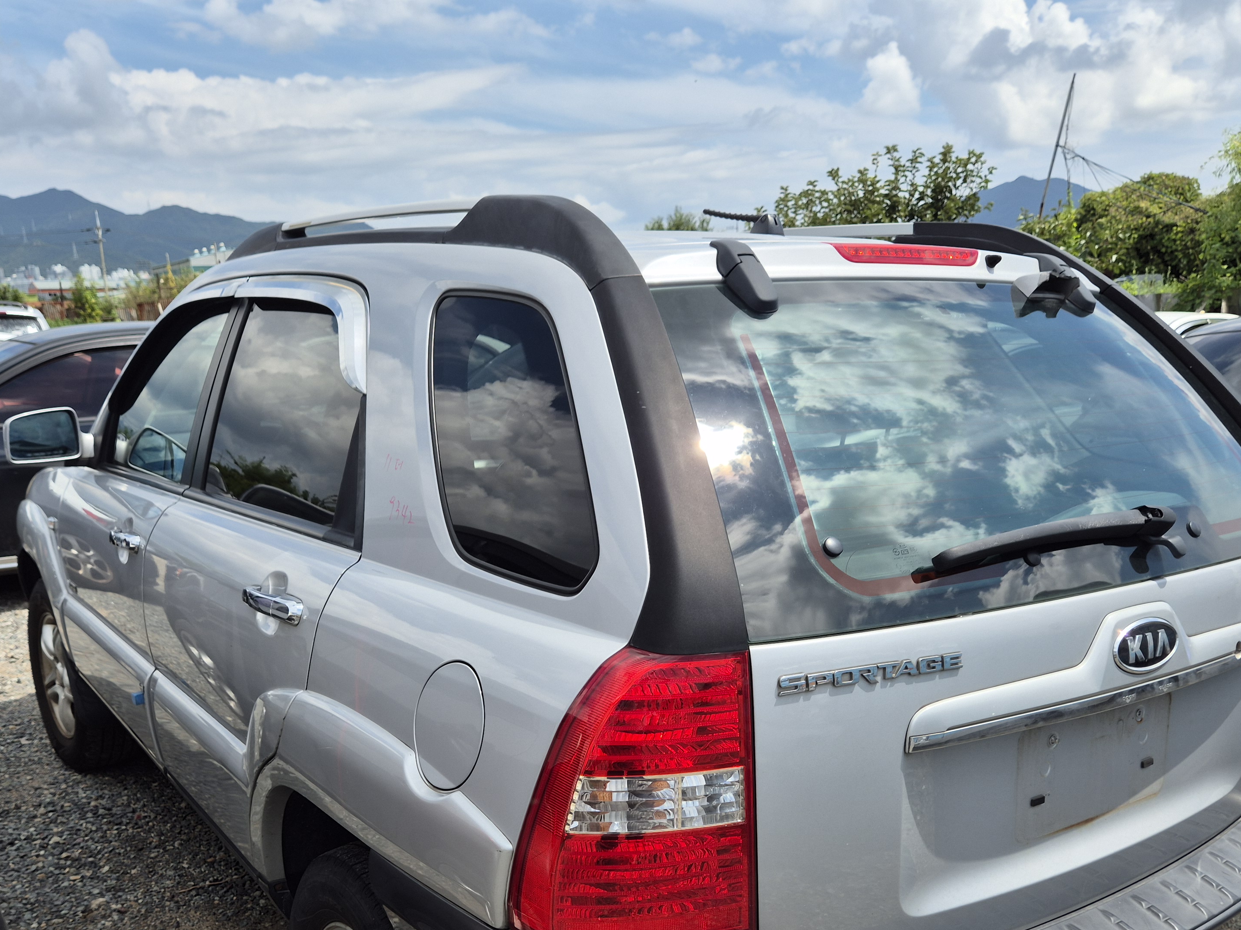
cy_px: 640
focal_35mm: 32
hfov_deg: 56.8
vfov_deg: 43.4
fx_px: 1147
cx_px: 617
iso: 25
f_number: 1.8
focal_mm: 5.4
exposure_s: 1/1948
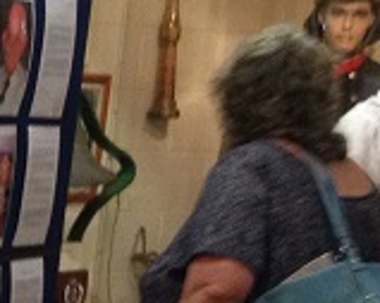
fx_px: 2372
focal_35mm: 211
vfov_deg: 7.1
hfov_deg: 8.3
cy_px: 557
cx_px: -564
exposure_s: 1/20
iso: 200
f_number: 2.4
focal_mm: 4.28
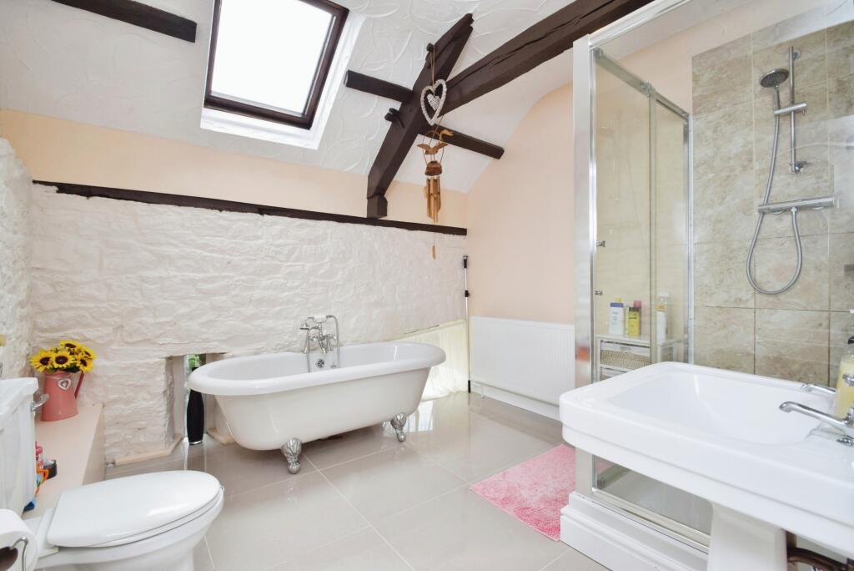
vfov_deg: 77.4
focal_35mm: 15
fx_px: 356
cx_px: 427
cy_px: 286
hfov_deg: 100.4
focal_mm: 10
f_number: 7.1
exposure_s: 1/100
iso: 200
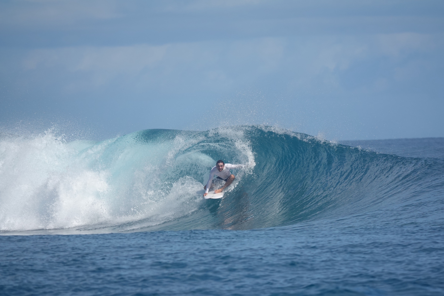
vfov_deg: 2.3
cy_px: 148
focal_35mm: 600
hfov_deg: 3.4
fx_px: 7399
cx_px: 222
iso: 100
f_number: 4.5
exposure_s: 1/1000
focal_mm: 220
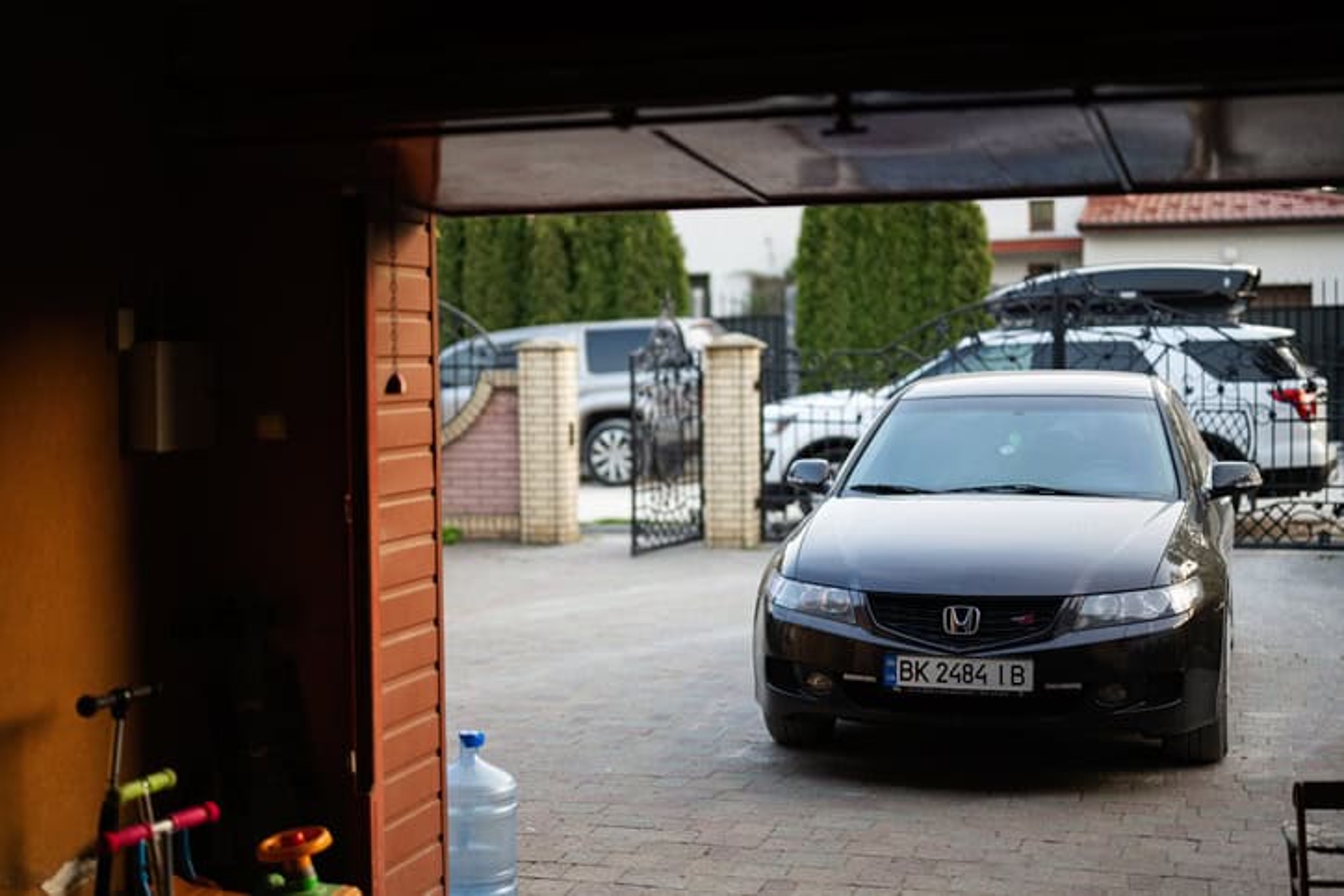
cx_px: 672
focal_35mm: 50
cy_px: 448
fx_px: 1867
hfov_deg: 39.6
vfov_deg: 27.0
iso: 200
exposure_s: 1/500
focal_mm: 50
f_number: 1.2
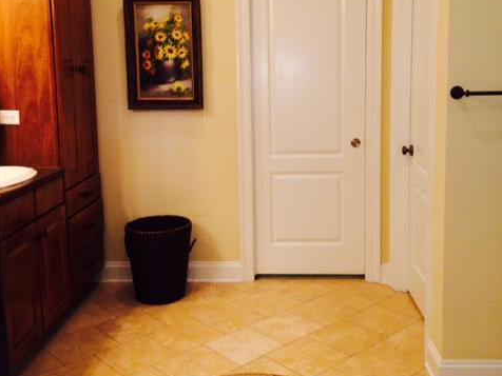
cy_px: 139
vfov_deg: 36.6
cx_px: 251
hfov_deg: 47.9
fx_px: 566
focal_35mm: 39
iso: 64
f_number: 2.2
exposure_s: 1/30
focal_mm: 4.15
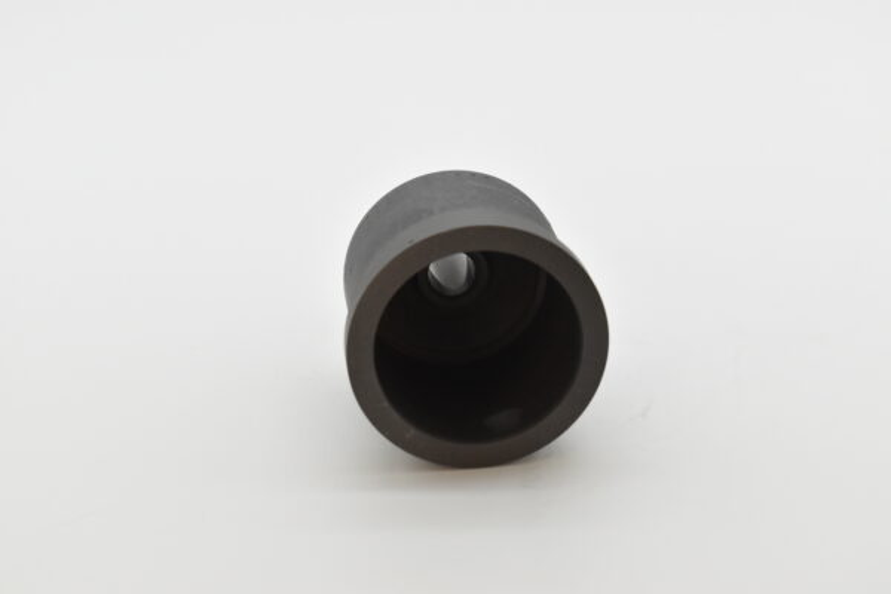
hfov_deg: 28.1
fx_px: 1782
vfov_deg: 18.9
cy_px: 297
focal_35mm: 72
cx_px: 446
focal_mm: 48
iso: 1600
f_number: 8
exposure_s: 1/1250
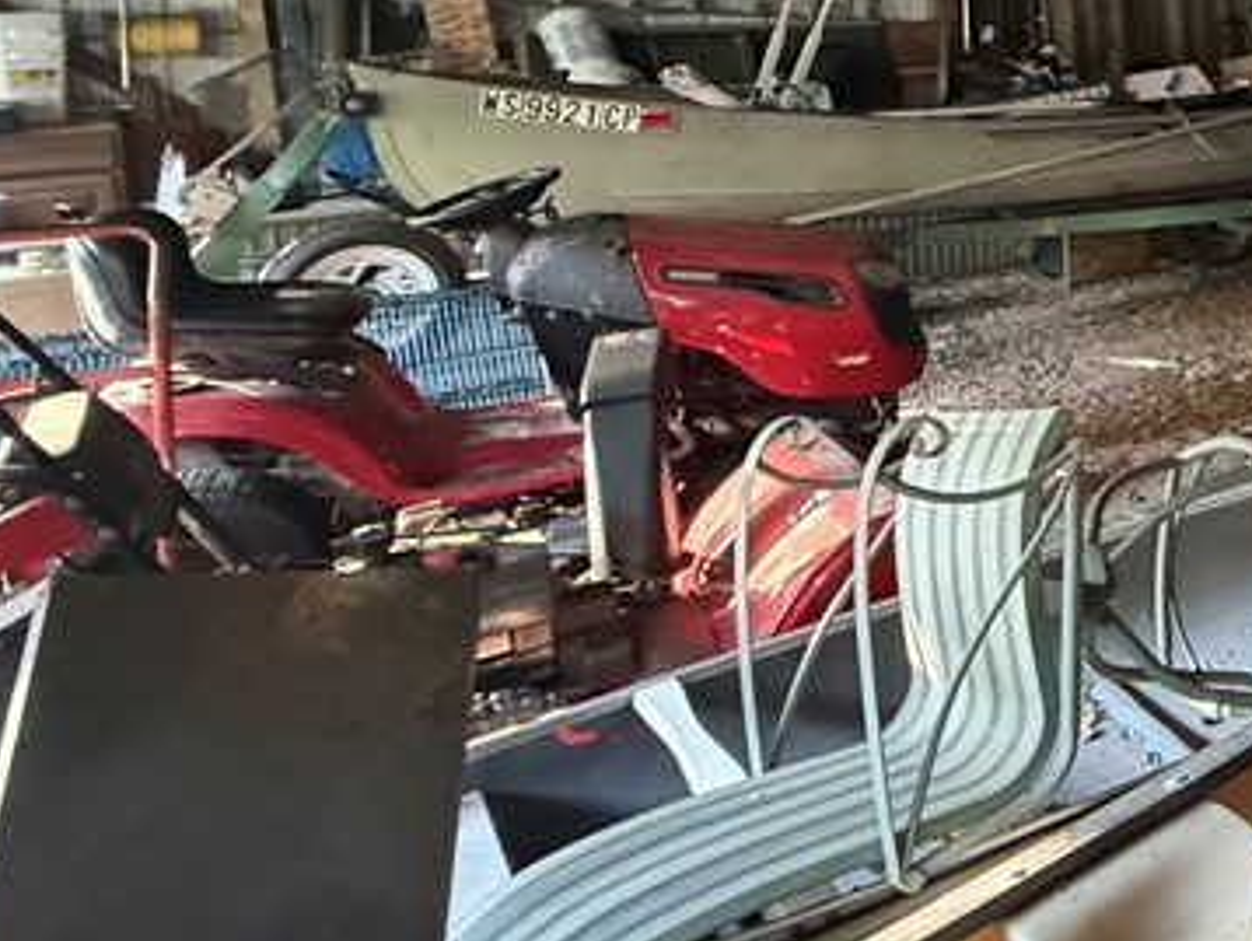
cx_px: 1693
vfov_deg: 33.6
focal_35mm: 40
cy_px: 49
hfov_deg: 32.5
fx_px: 1448
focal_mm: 2.22
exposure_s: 1/32
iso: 1600
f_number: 2.2
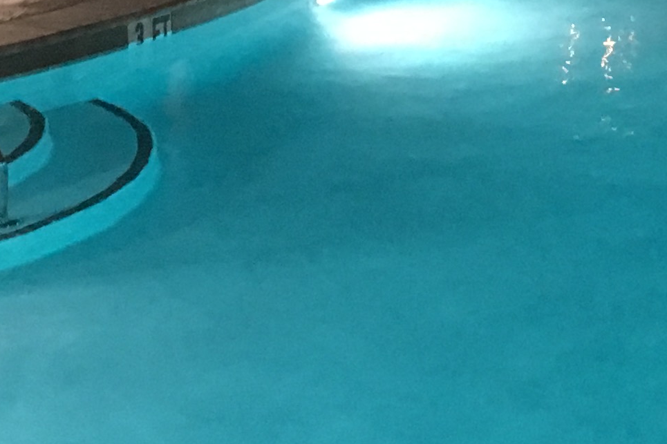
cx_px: 711
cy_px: -223
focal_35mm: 126
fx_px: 2334
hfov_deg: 15.9
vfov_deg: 10.5
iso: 400
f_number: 2.2
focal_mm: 4.15
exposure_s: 1/15
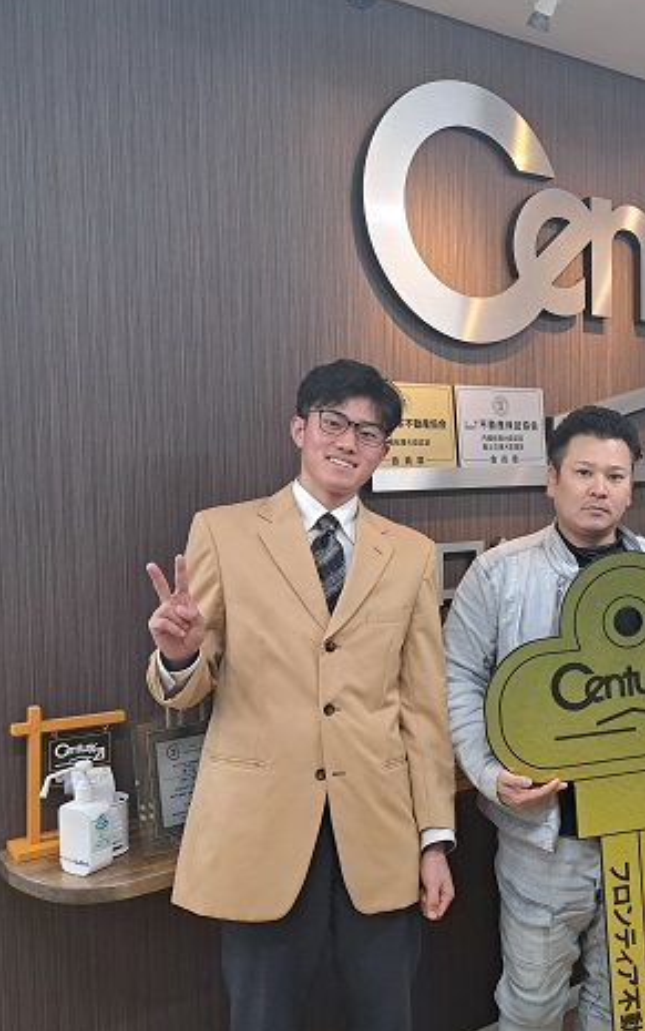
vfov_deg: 55.3
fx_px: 983
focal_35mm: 35
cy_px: 510
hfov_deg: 35.1
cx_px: 523
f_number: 1.8
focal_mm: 5.23
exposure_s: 1/50
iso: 200
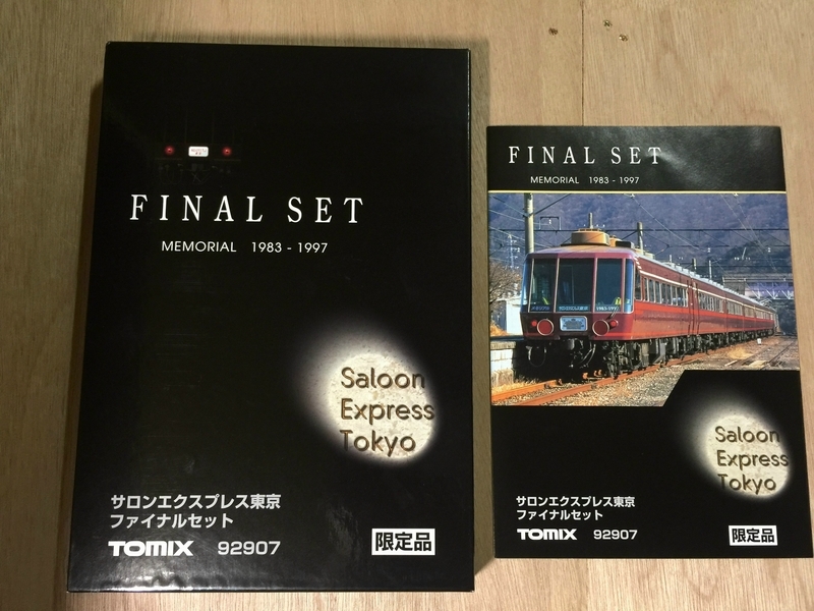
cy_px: 306
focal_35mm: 29
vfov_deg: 48.2
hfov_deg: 61.7
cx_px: 407
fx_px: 682
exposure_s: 1/17
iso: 80
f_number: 2.2
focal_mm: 4.15
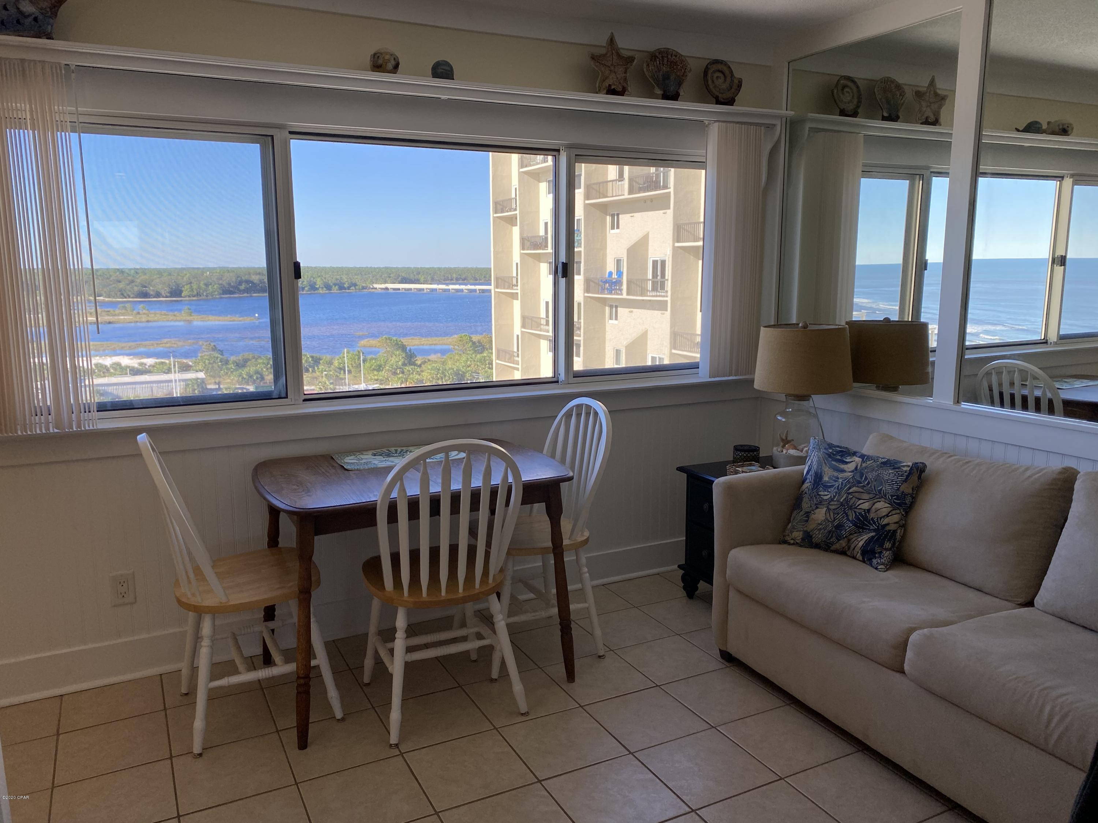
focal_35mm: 26
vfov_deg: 53.1
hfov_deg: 67.3
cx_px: 549
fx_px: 825
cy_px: 412
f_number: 1.8
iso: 32
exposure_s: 1/244
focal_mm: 4.25
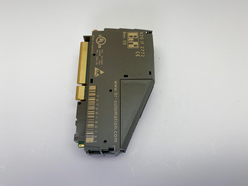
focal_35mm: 26
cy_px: 93
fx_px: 186
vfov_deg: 53.1
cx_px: 124
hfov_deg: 67.3
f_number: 1.8
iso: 32
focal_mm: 4.25
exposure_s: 1/546
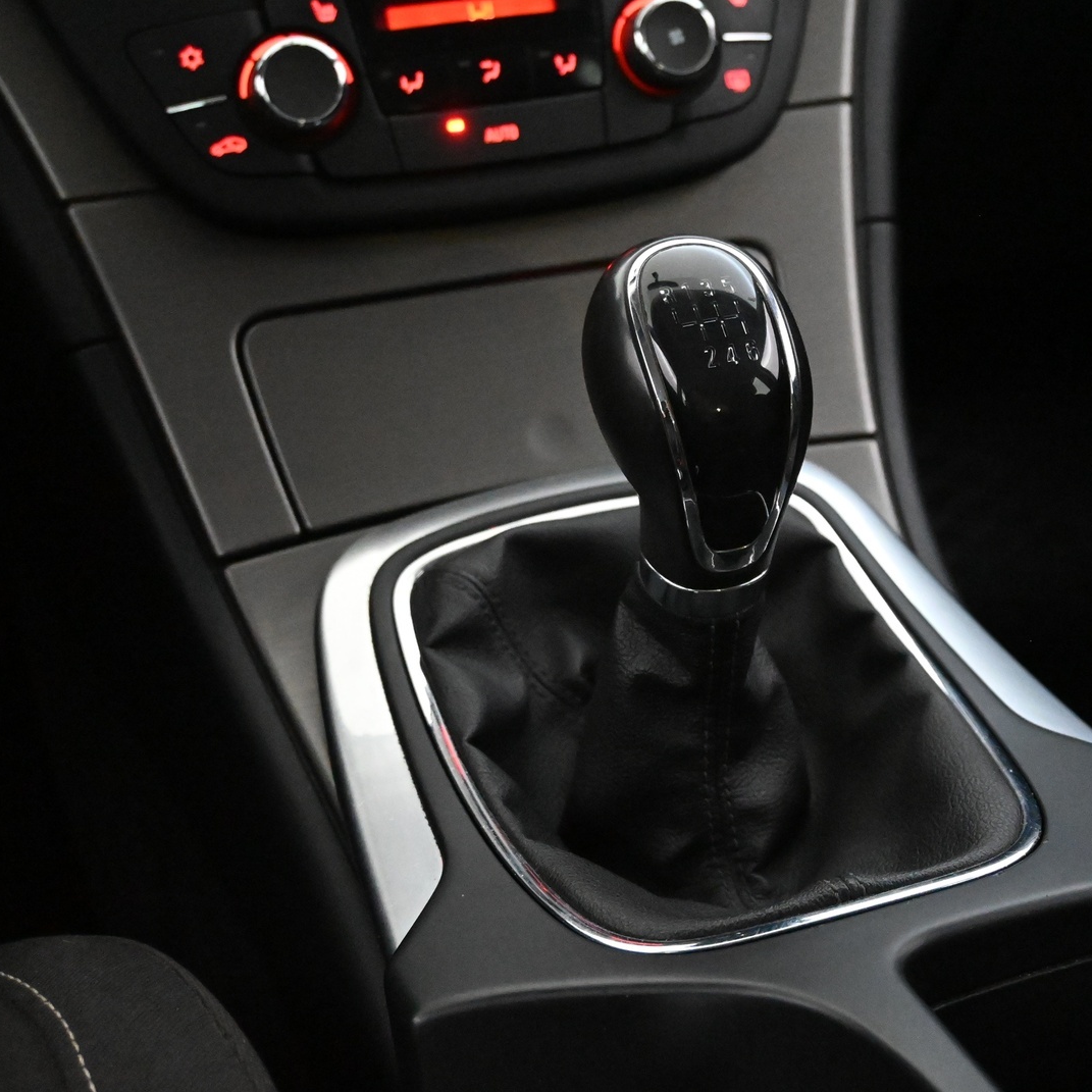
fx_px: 1927
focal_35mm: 54
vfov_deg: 31.6
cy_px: 550
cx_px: 734
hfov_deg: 31.4
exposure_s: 1/50
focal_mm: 28
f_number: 4.5
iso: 11400
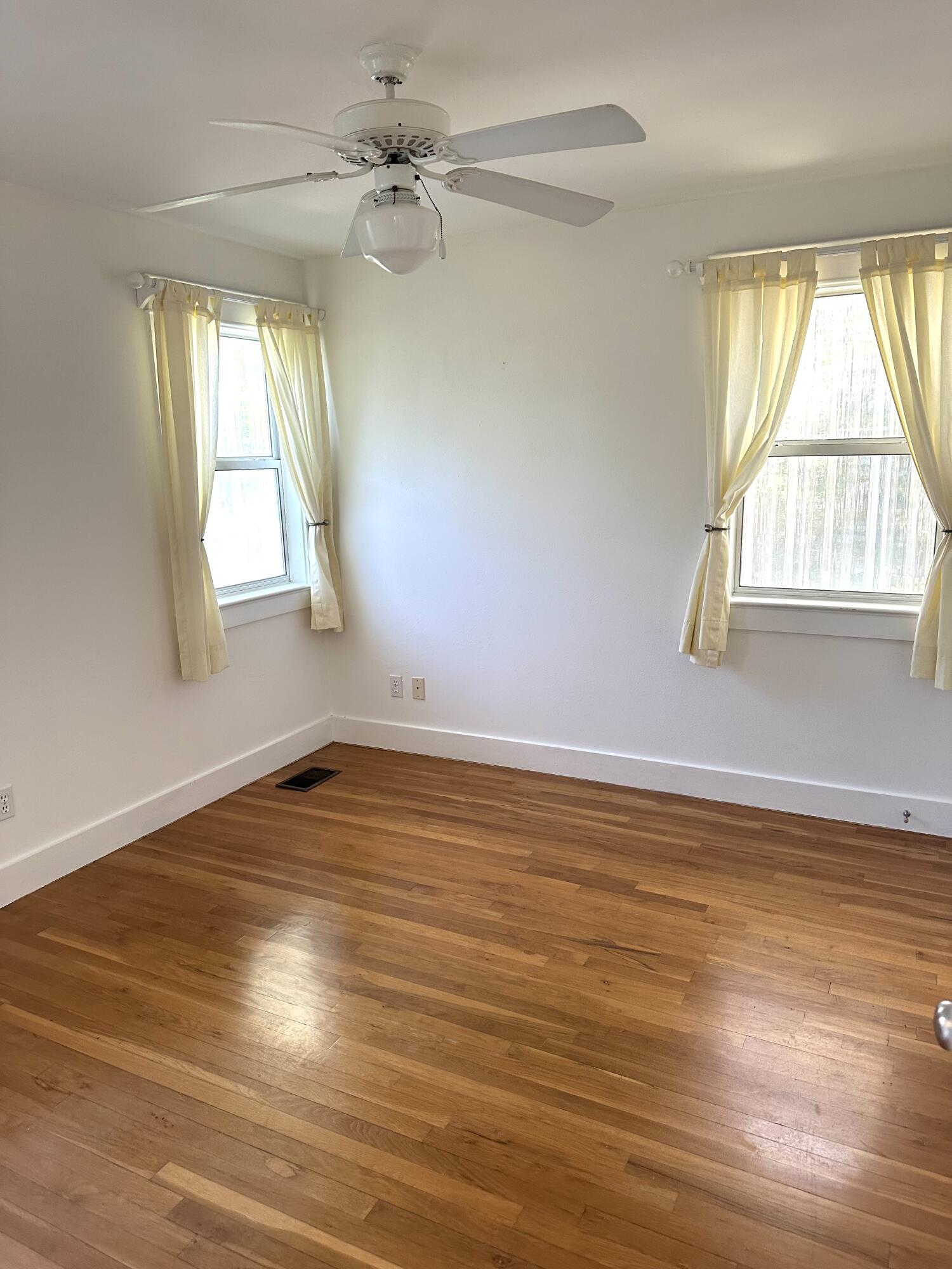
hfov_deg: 56.8
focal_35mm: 24
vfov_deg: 71.6
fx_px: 880
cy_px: 634
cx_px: 476
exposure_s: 1/121
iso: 200
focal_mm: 6.86
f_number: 1.78
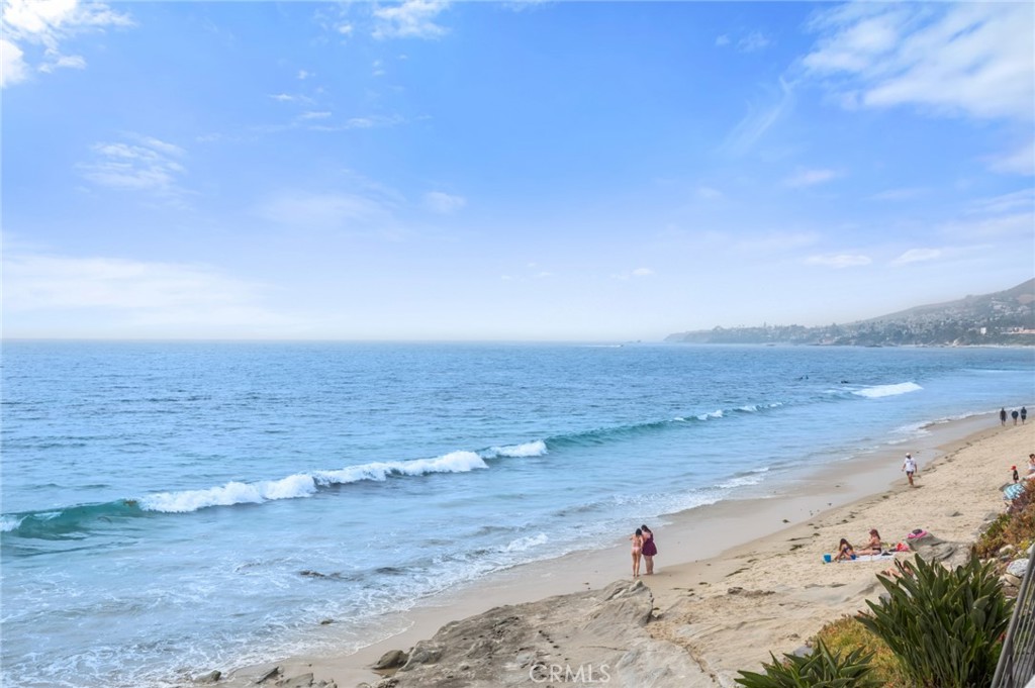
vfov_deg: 37.8
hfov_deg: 54.5
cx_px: 518
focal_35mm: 35
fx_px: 1005
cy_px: 344
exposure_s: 1/200
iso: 80
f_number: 10
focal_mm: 35
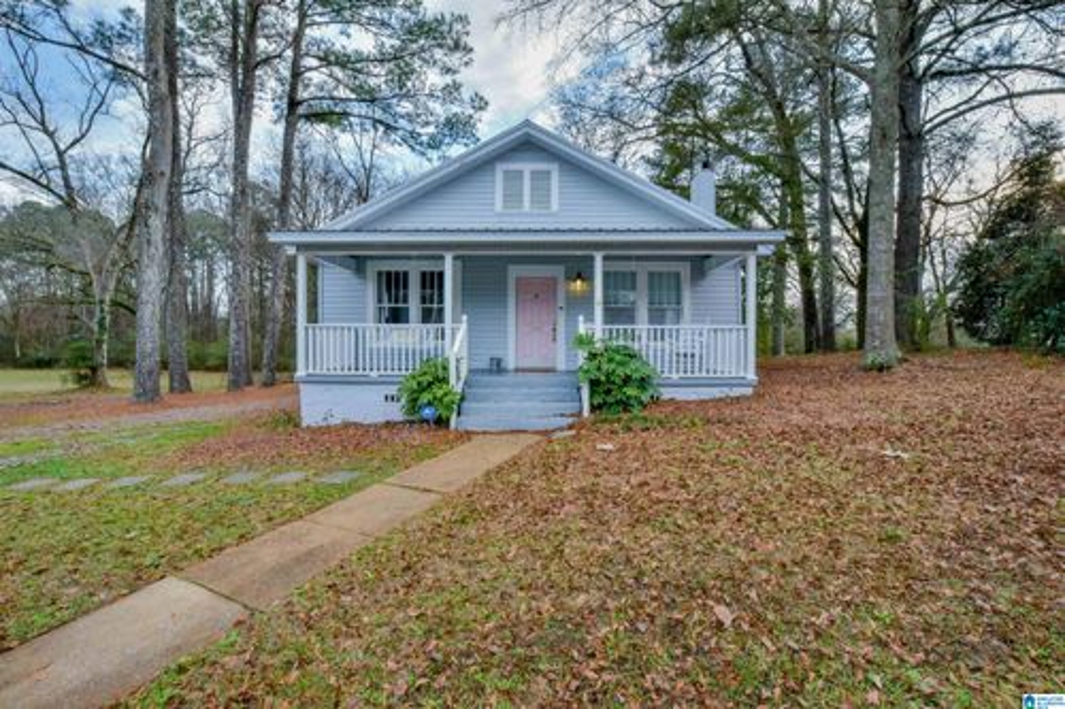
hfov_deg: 104.3
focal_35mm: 14
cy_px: 354
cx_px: 532
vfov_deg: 81.2
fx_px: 414
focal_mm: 14
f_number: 22
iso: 800
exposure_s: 1/50
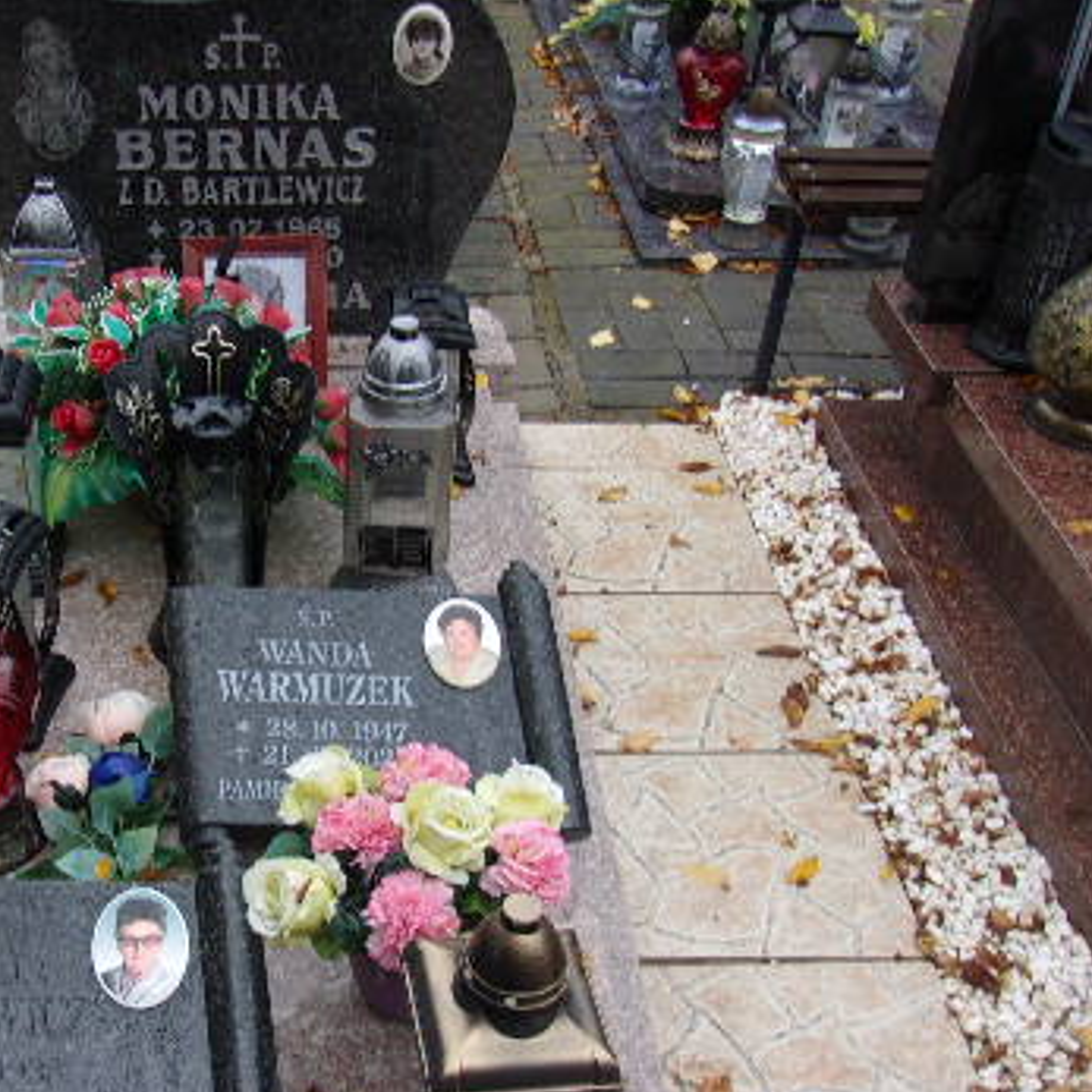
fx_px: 1570
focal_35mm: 44
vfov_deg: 38.3
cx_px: 267
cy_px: 576
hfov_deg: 37.4
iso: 81
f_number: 3
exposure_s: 1/34
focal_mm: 4.9
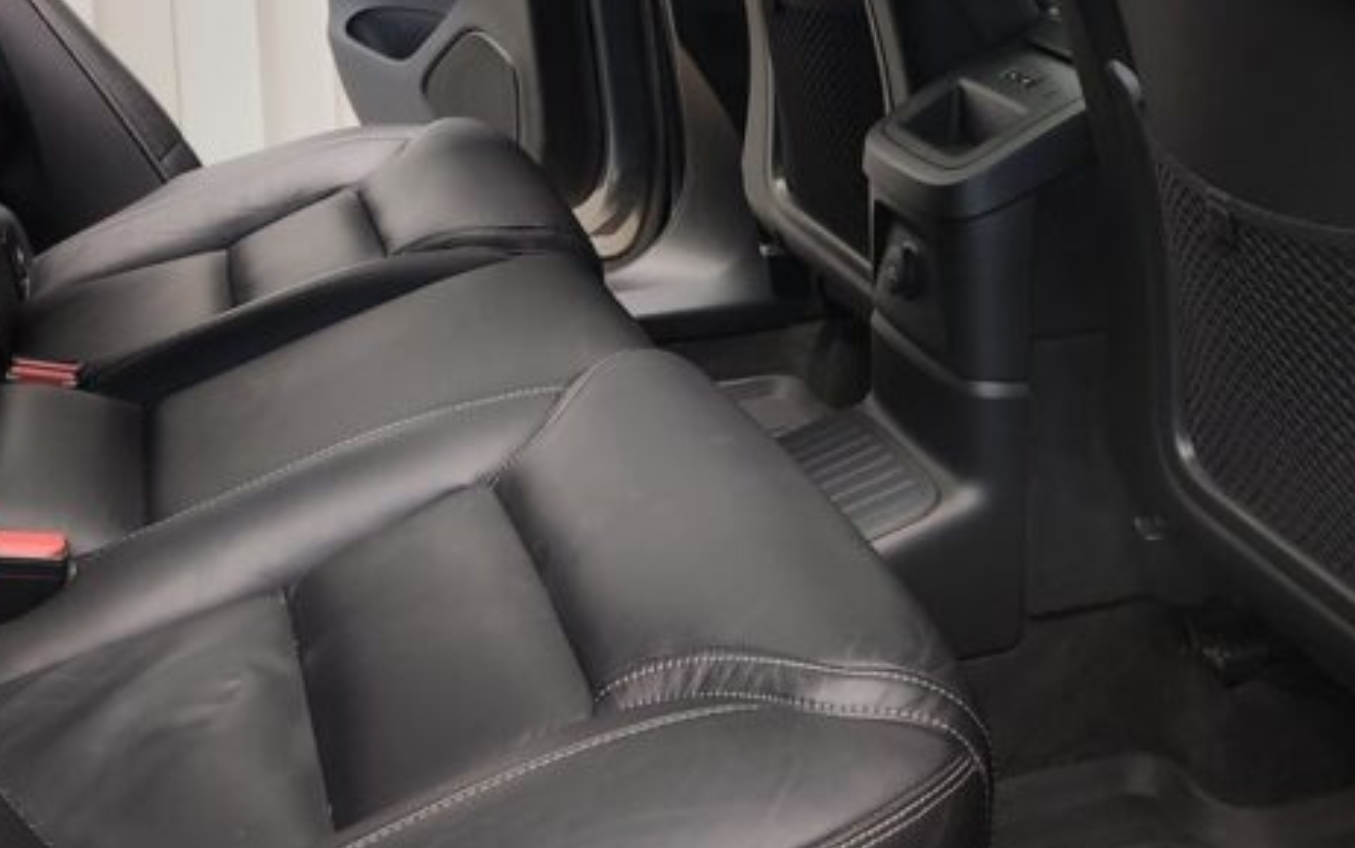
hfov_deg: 37.5
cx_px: 710
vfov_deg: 22.9
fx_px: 1995
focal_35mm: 54
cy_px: -23
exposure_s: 1/100
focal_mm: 5.4
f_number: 1.8
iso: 320
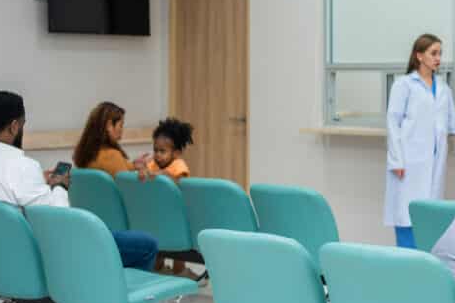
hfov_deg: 25.6
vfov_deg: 17.7
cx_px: 393
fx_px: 973
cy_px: 165
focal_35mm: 77
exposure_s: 1/160
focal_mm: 35
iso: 125
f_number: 2
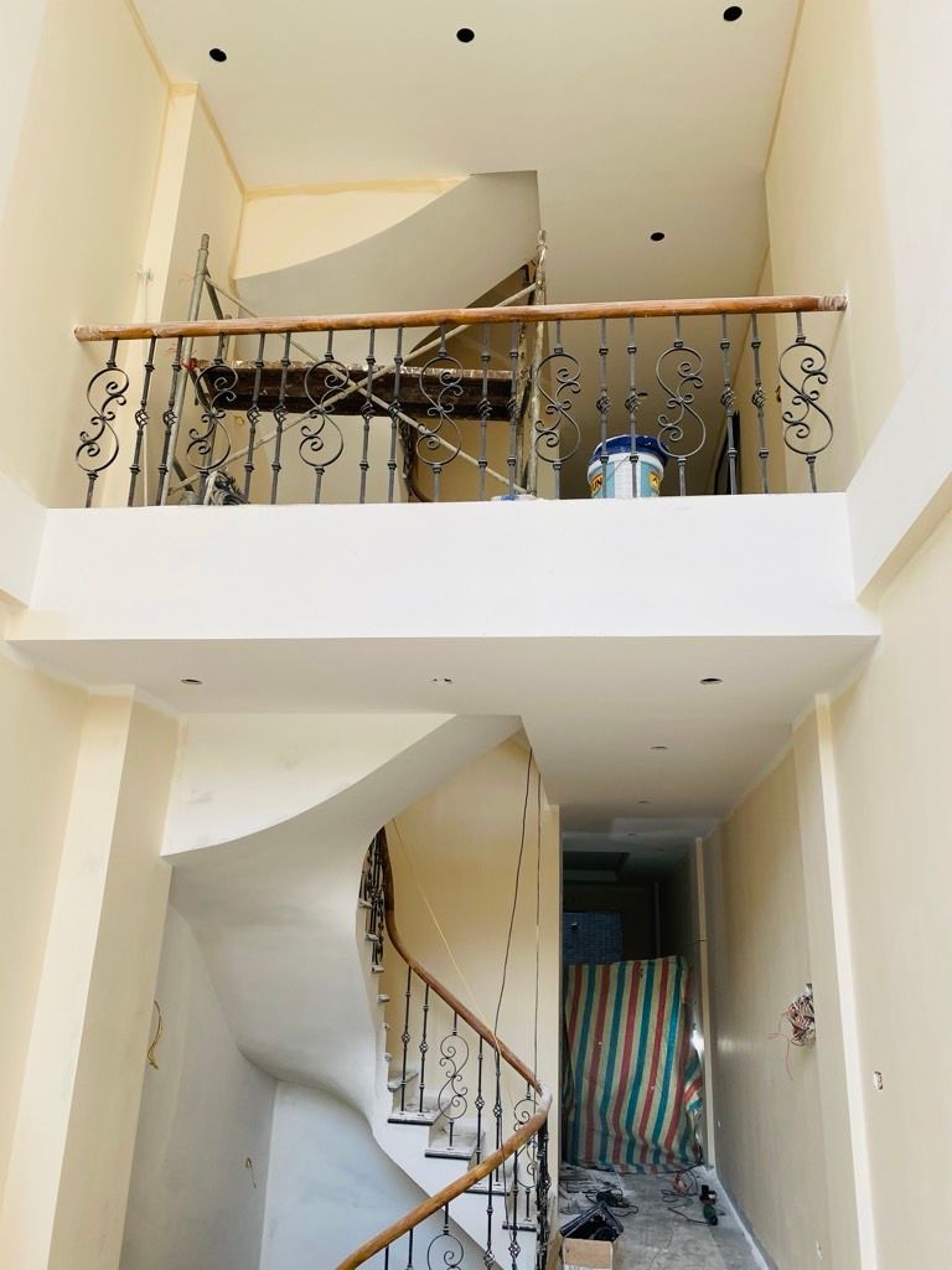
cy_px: 635
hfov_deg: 53.1
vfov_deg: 67.3
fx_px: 953
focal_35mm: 26
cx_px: 476
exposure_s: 1/122
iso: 40
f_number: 1.8
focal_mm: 4.25
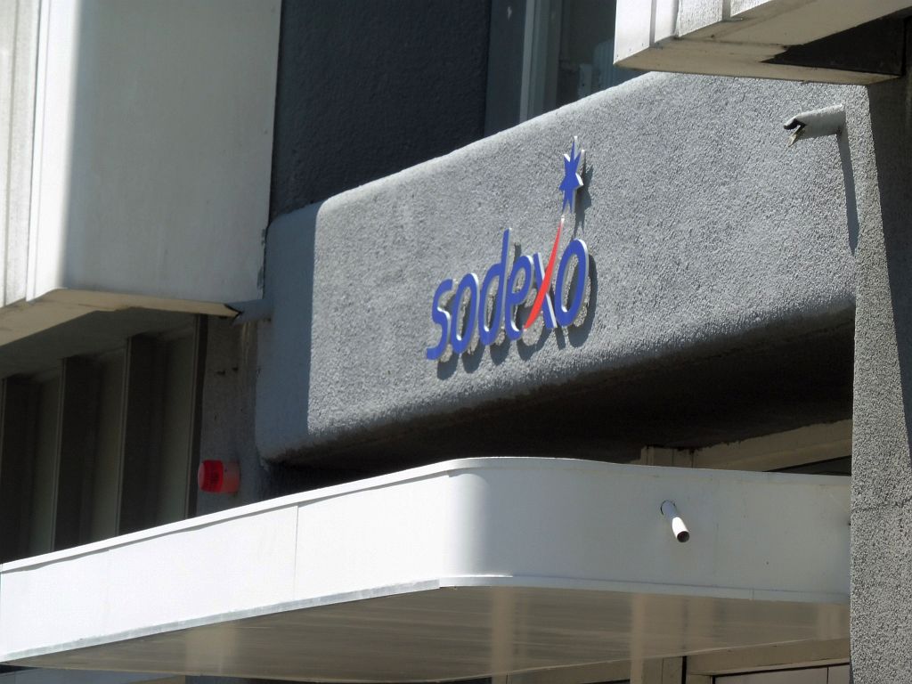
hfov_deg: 6.9
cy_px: 342
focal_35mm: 289
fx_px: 7614
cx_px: 456
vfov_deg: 5.1
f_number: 7.1
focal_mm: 51.5
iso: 100
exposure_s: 1/160
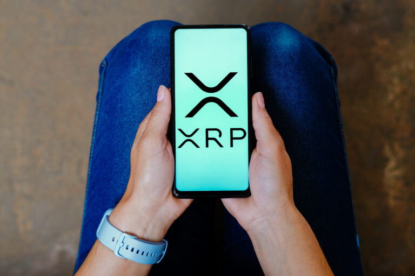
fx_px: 865
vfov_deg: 18.2
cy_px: 138
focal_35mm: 75
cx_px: 208
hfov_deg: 27.0
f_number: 2.8
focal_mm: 50
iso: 160
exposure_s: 1/80
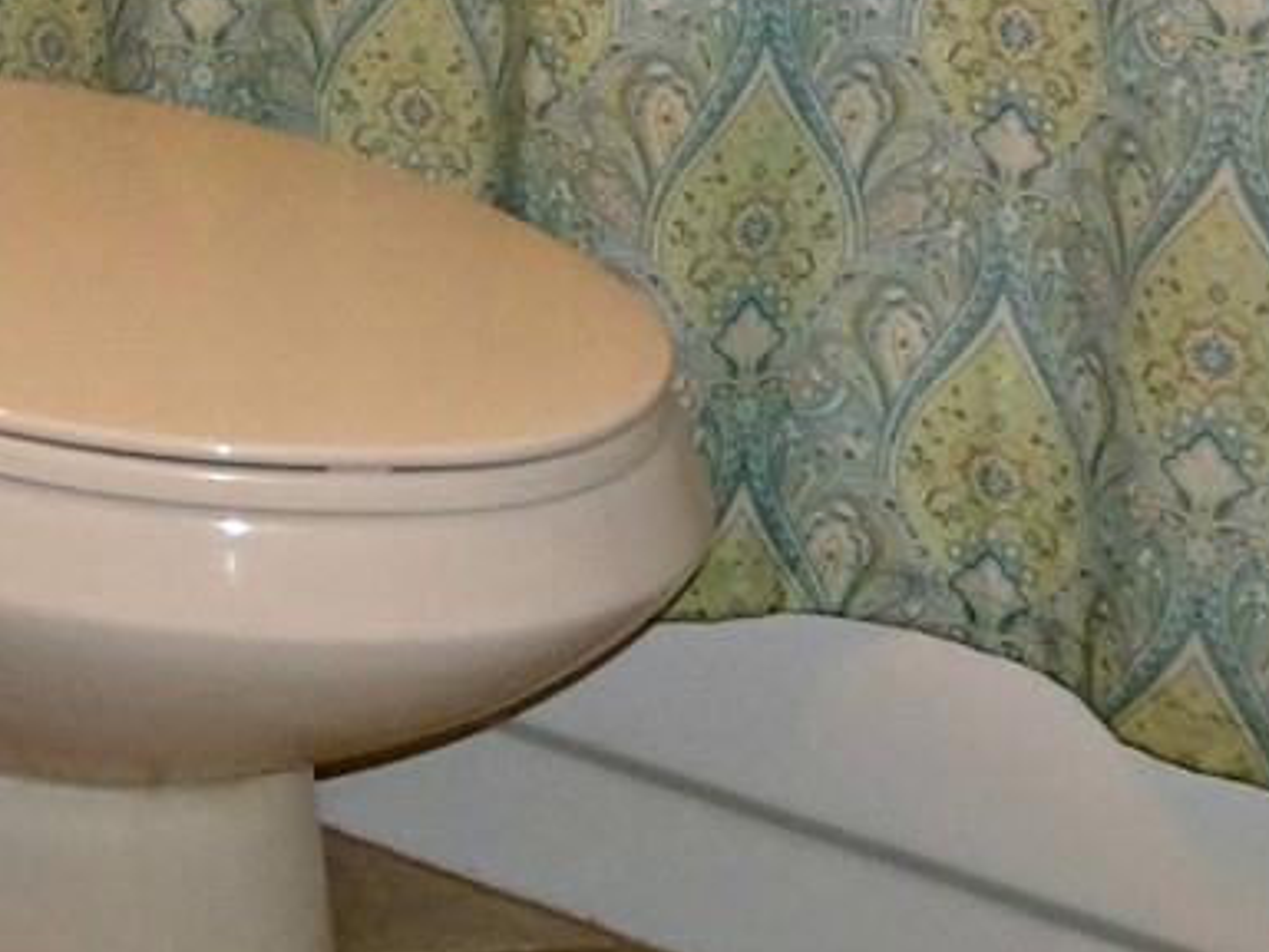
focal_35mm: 100
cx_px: -373
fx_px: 3666
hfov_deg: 18.3
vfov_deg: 13.1
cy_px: -863
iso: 200
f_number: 3.5
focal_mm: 4.1
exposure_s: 1/30
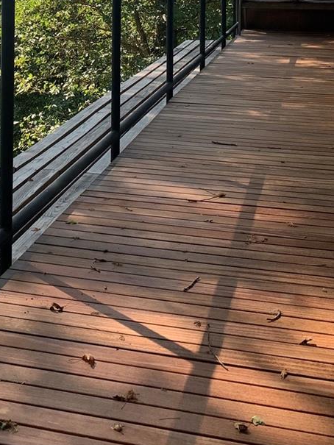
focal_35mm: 66
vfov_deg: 27.4
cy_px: -19
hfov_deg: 21.9
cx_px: 54
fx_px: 849
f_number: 1.8
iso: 25
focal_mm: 4.25
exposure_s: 1/627
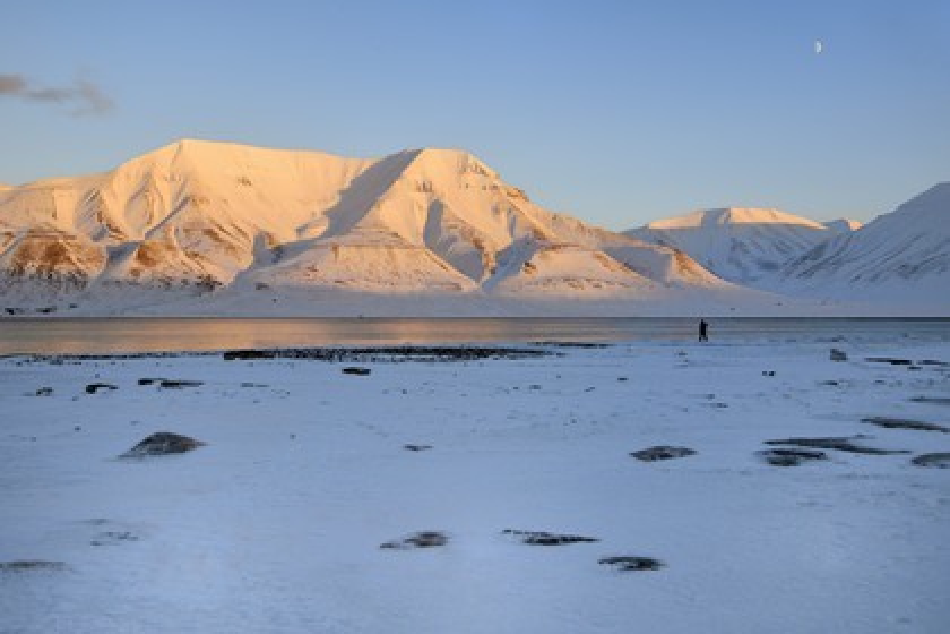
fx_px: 1003
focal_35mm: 38
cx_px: 475
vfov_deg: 35.1
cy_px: 317
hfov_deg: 50.7
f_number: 13
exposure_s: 1/125
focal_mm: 38
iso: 200
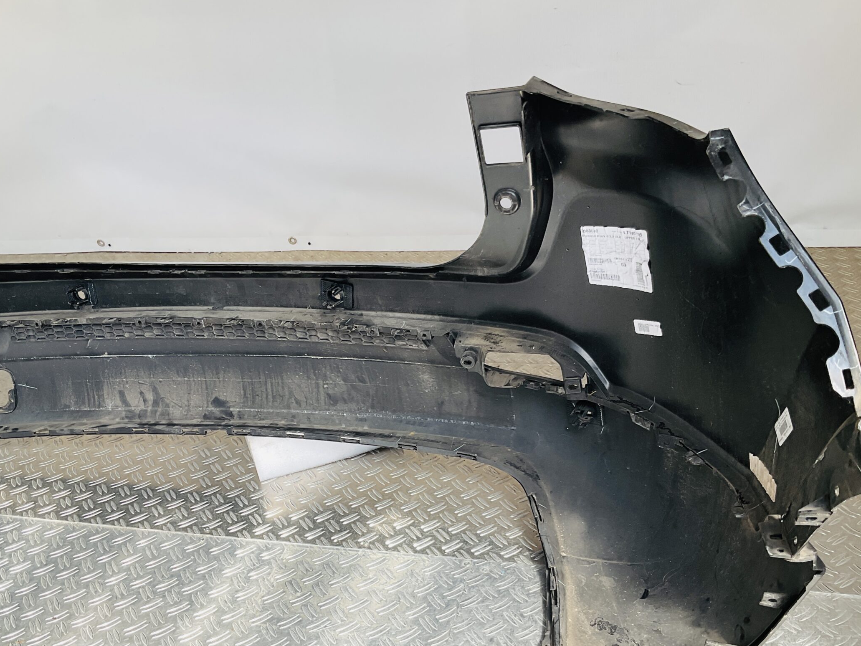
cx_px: 416
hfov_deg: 51.3
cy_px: 399
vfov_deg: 39.4
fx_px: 896
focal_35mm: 36
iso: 16
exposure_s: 1/351
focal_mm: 3
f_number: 1.8
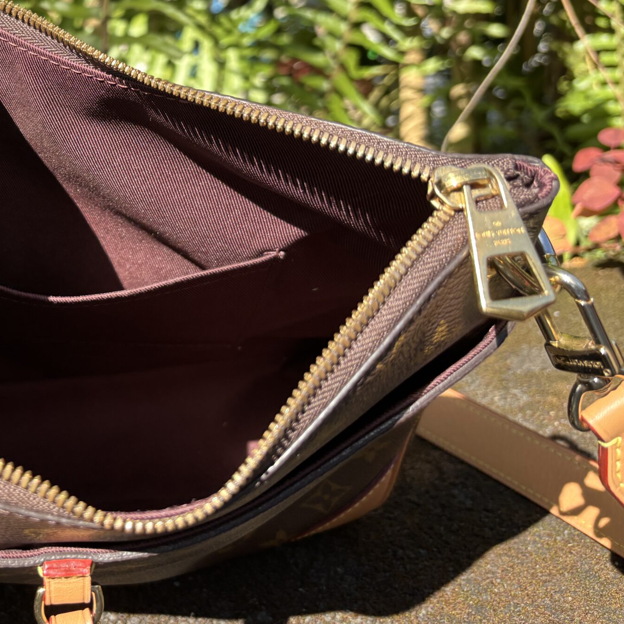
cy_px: 202
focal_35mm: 44
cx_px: 43
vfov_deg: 37.9
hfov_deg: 35.7
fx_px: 897
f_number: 1.6
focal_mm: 5.96
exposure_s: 1/517
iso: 50
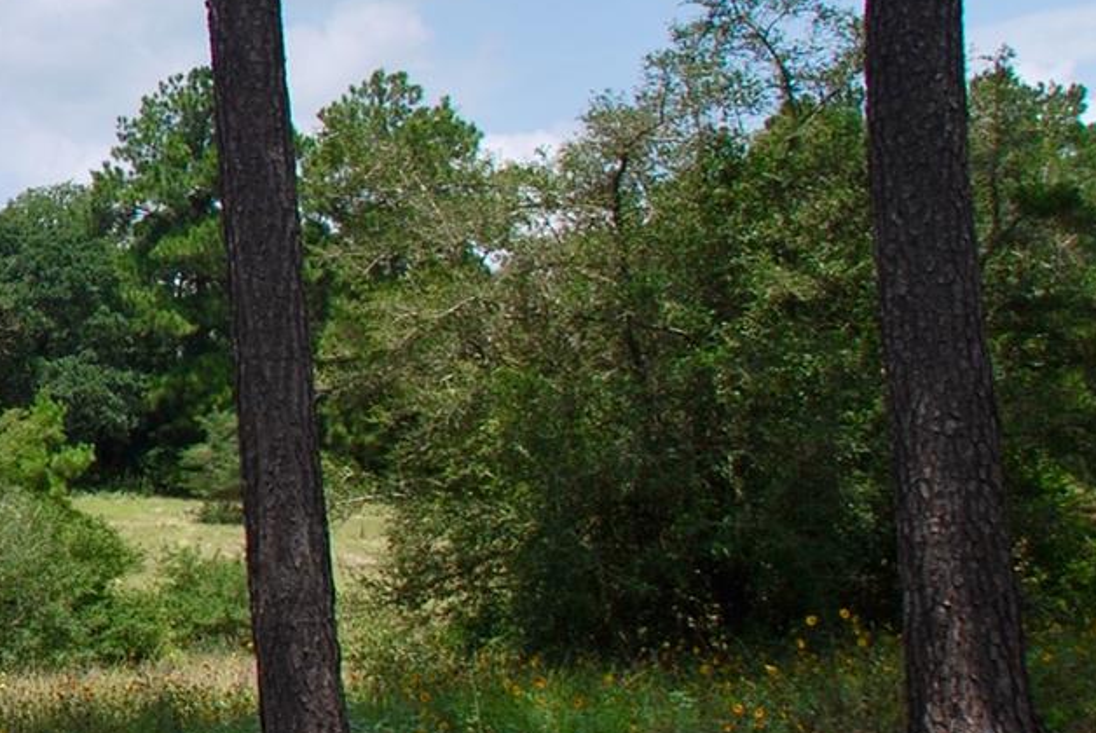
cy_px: 54
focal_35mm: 88
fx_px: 2682
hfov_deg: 20.0
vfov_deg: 15.4
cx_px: -543
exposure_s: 1/250
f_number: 8
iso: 100
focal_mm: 18
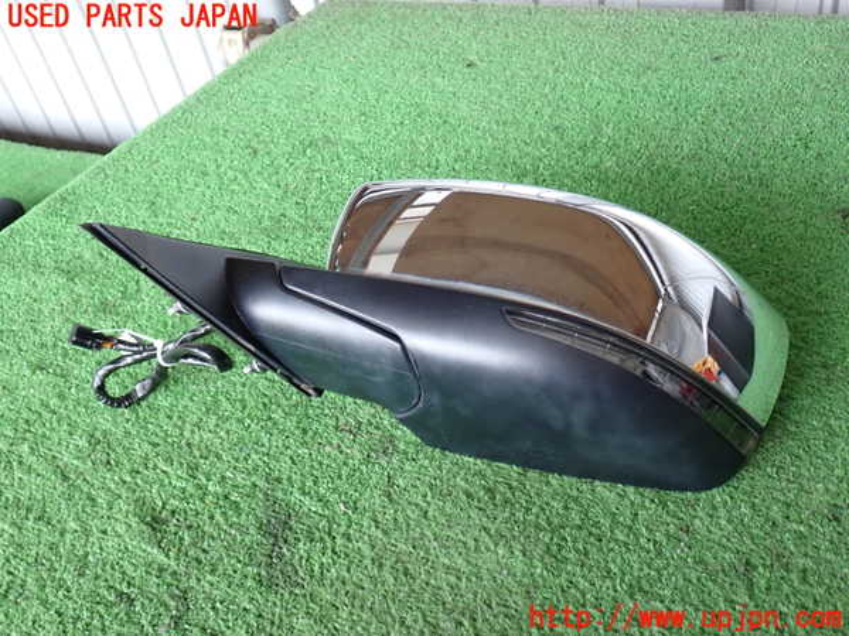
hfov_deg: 51.4
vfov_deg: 39.7
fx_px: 883
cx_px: 424
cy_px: 318
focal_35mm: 36
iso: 200
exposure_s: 1/60
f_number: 2.5
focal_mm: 6.37
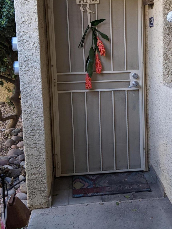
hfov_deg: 29.3
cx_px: 126
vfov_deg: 38.6
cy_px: 82
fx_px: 325
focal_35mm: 49
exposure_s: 1/62.4
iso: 70
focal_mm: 4.44
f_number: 1.8
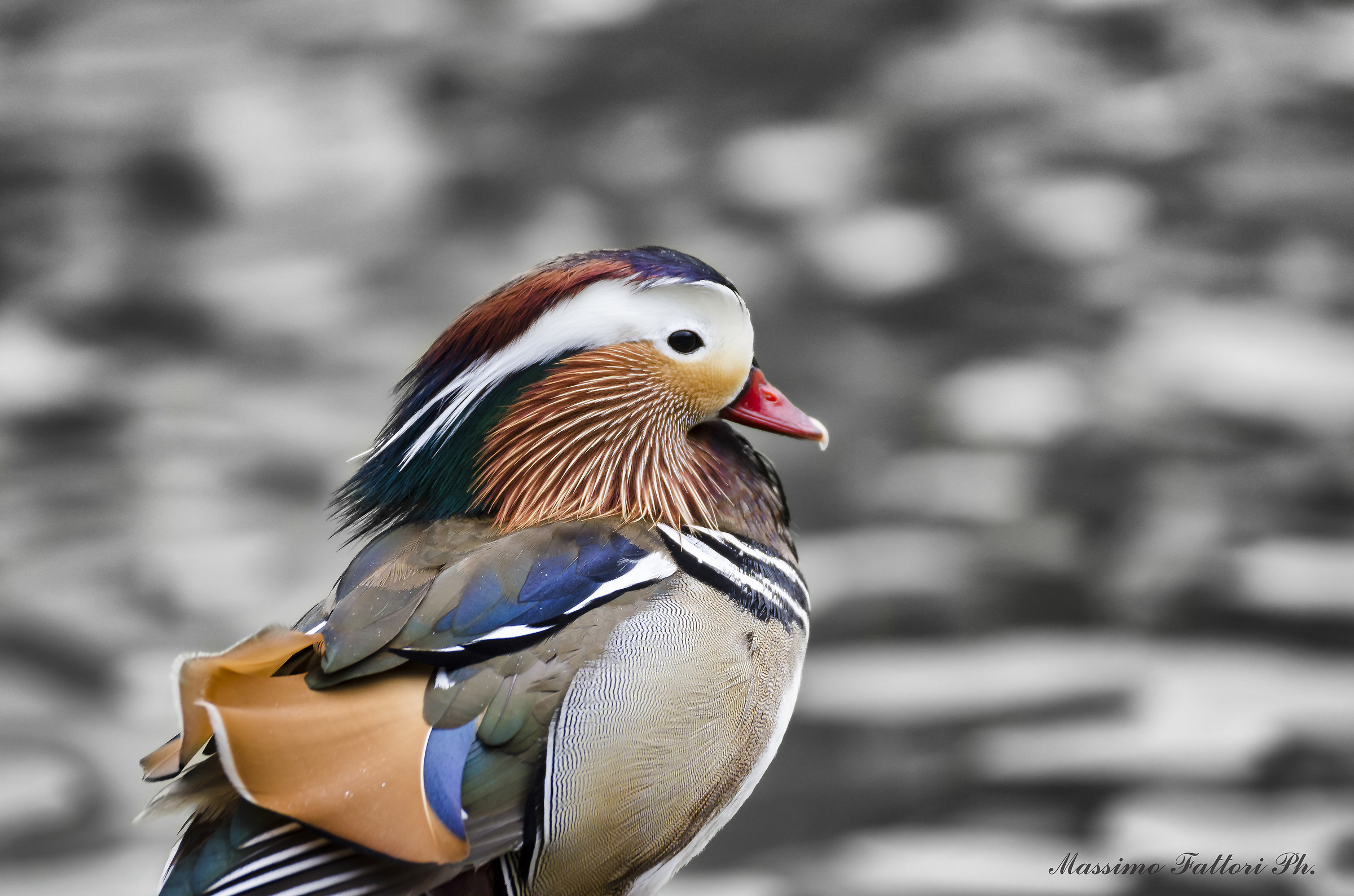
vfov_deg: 4.6
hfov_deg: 6.9
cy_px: 448
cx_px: 677
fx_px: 11259
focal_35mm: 300
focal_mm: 200
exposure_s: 1/160
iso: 320
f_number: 5.3
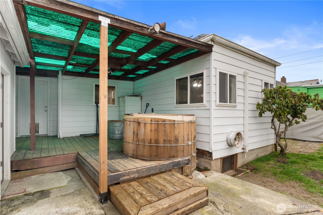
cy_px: 108
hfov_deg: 87.7
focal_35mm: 19
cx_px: 162
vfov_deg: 65.2
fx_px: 168
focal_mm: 12.5
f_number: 8
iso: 800
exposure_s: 1/100
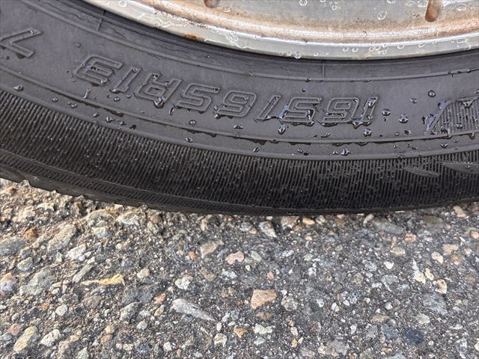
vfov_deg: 28.0
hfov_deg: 36.8
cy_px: 180
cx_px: 240
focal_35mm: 52
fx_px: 720
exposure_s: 1/151
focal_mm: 5.96
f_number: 1.6
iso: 50
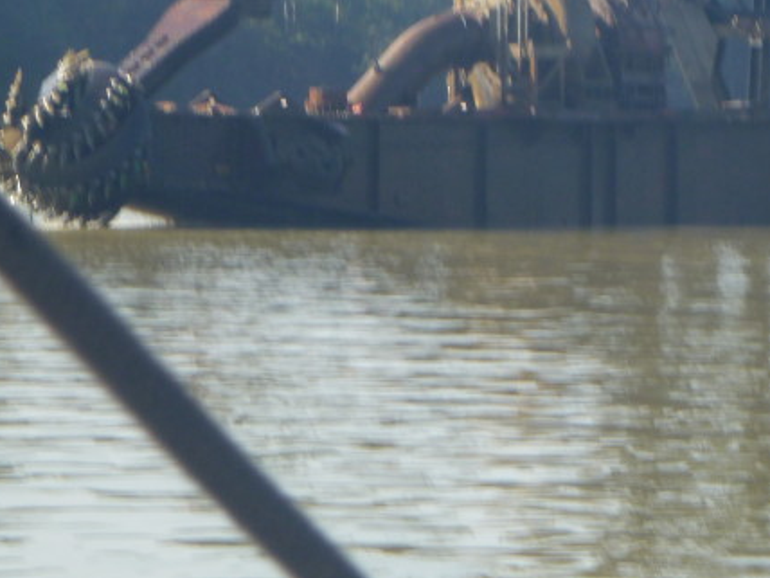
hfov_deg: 6.9
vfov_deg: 5.2
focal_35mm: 286
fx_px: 6362
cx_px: 567
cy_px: 94
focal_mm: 22.8
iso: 100
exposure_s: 1/125
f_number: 5.9
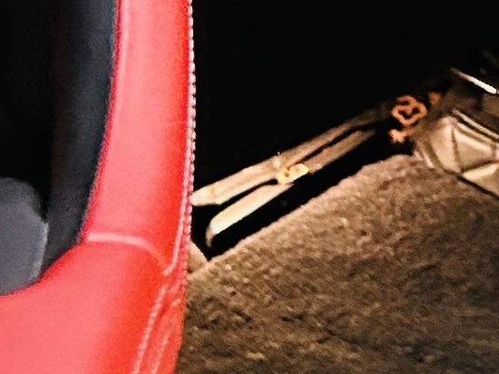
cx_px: 906
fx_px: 2709
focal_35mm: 188
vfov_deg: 7.6
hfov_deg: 9.9
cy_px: -324
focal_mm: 5.7
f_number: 1.5
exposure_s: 1/38
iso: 500
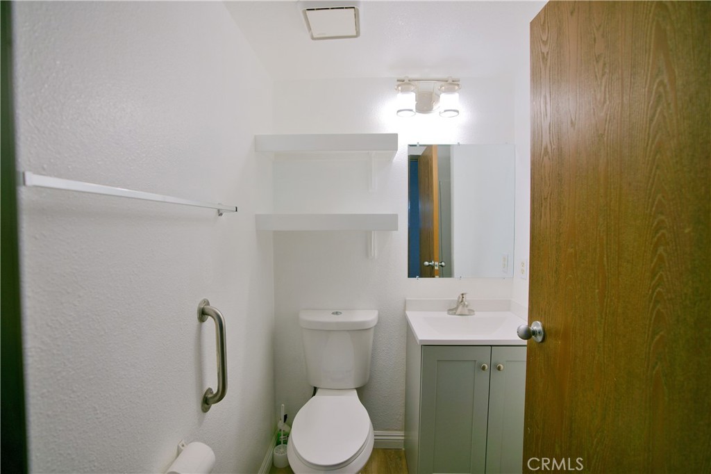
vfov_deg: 73.7
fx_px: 316
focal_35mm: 16
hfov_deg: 96.8
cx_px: 356
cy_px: 237
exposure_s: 1/50
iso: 100
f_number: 3.5
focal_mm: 16
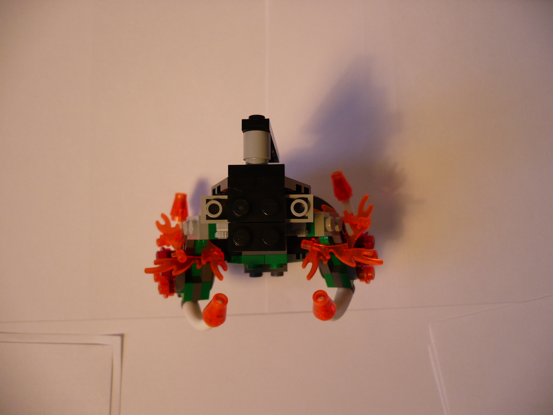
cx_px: 276
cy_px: 208
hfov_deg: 51.4
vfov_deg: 39.7
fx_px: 575
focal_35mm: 36
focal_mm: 6
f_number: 2.9
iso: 100
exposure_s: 1/50
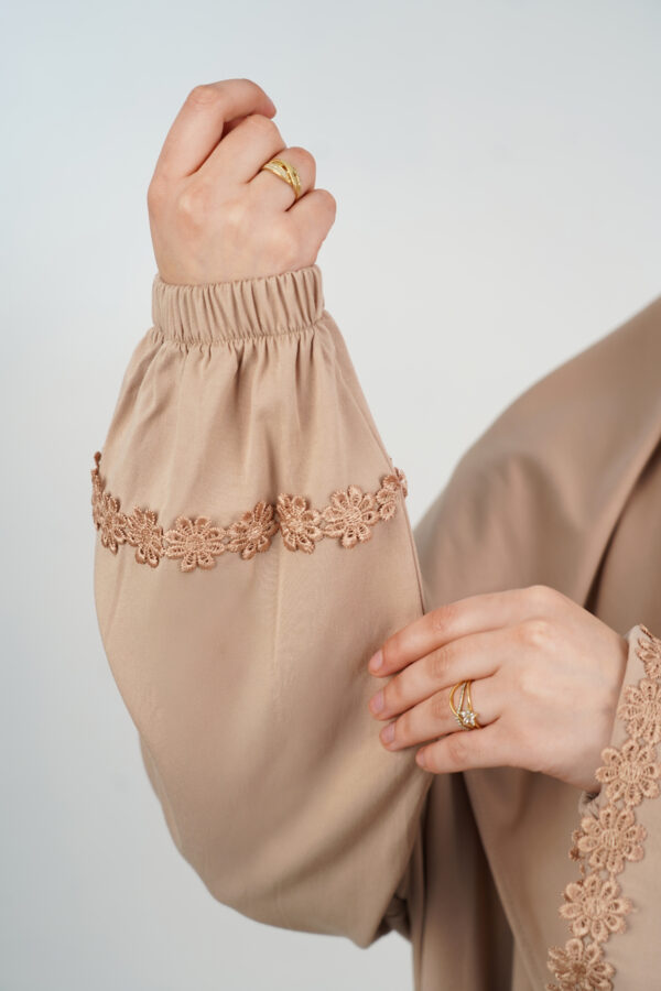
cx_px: 330
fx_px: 1542
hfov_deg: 24.2
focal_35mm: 56
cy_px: 496
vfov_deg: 35.6
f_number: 4.5
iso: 250
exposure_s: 1/125
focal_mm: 56
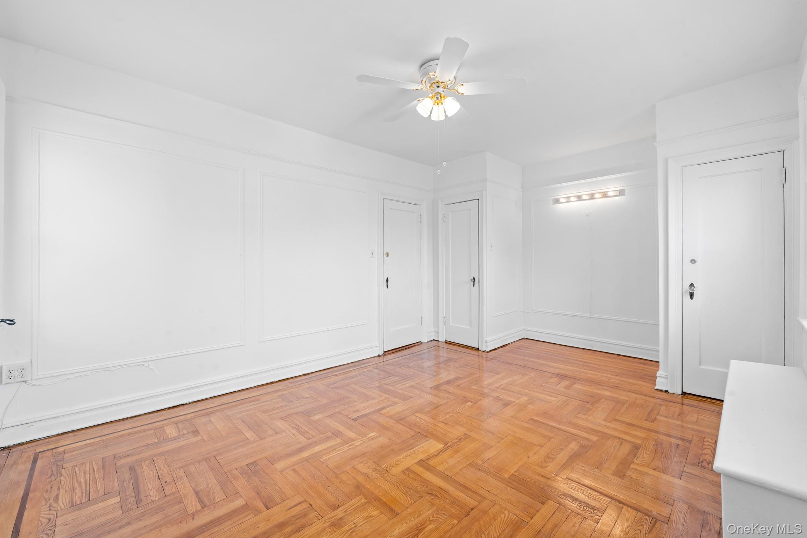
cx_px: 404
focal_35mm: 14
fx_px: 314
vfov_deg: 81.2
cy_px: 269
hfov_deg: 104.3
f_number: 10
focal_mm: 14
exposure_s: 1/2.5
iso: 200
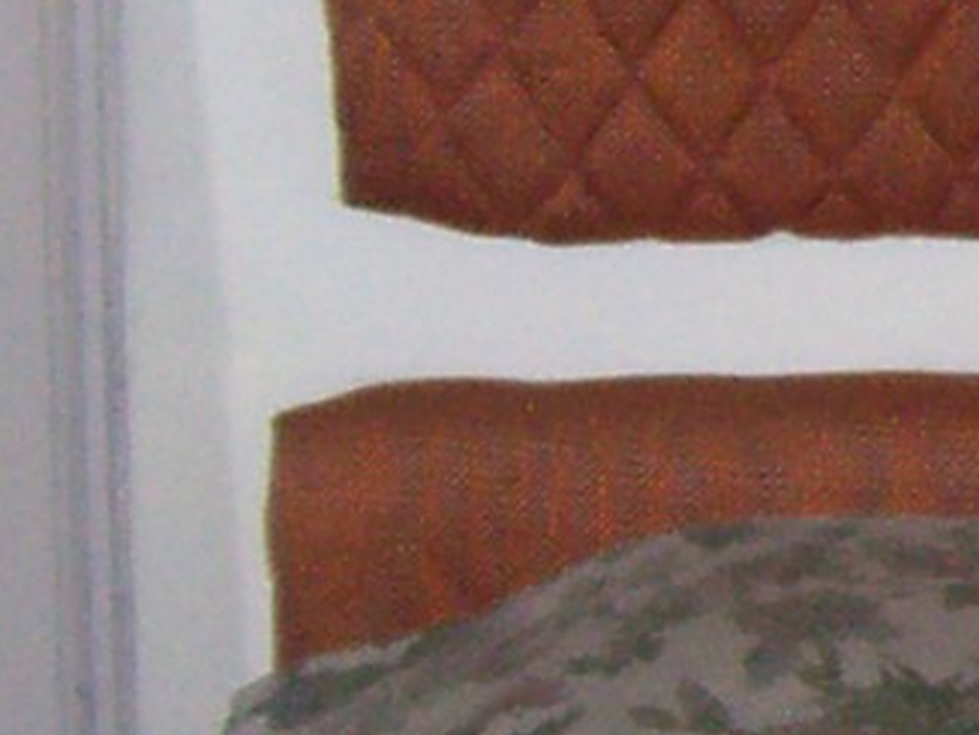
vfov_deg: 6.2
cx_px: 2030
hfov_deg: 7.8
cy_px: 153
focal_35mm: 240
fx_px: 6793
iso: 140
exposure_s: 1/112
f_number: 2.7
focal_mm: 5.6
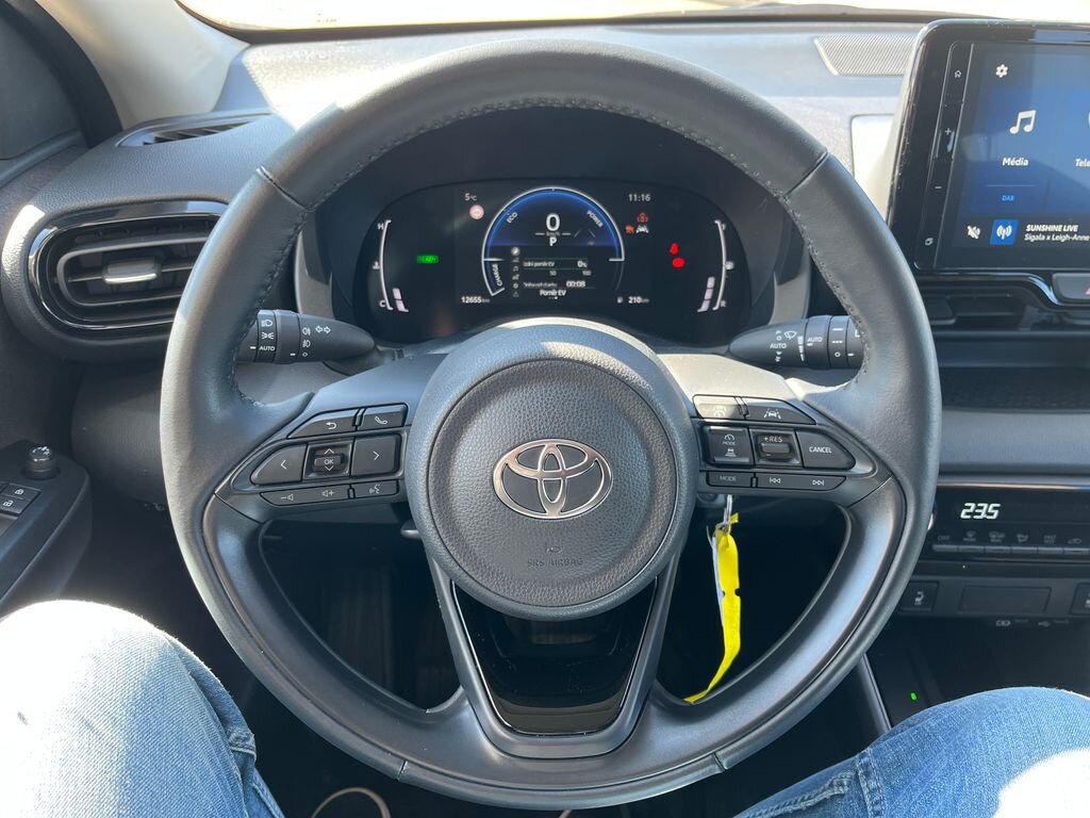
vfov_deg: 53.1
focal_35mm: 26
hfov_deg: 67.3
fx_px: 819
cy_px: 409
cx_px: 545
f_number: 1.6
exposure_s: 1/121
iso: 100
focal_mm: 5.1
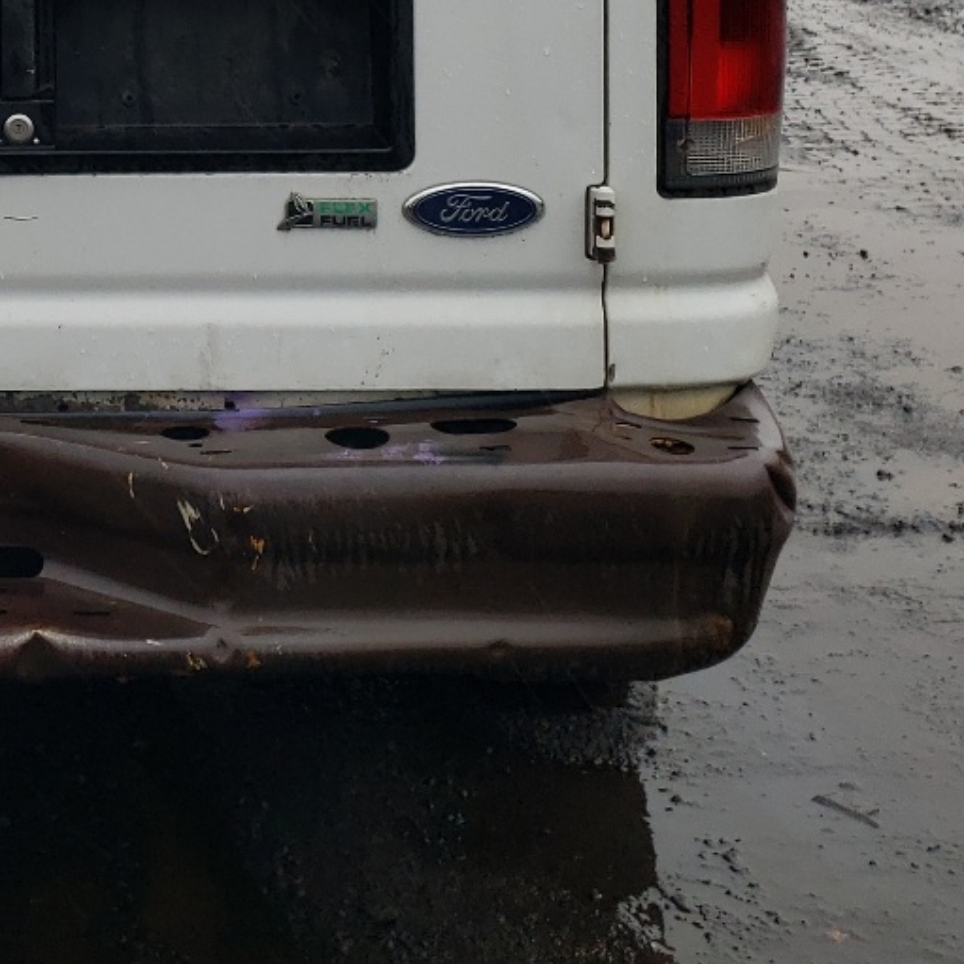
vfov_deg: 22.4
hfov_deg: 22.6
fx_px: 2268
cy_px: -143
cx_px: -108
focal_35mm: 72
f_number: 1.5
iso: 50
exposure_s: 1/167
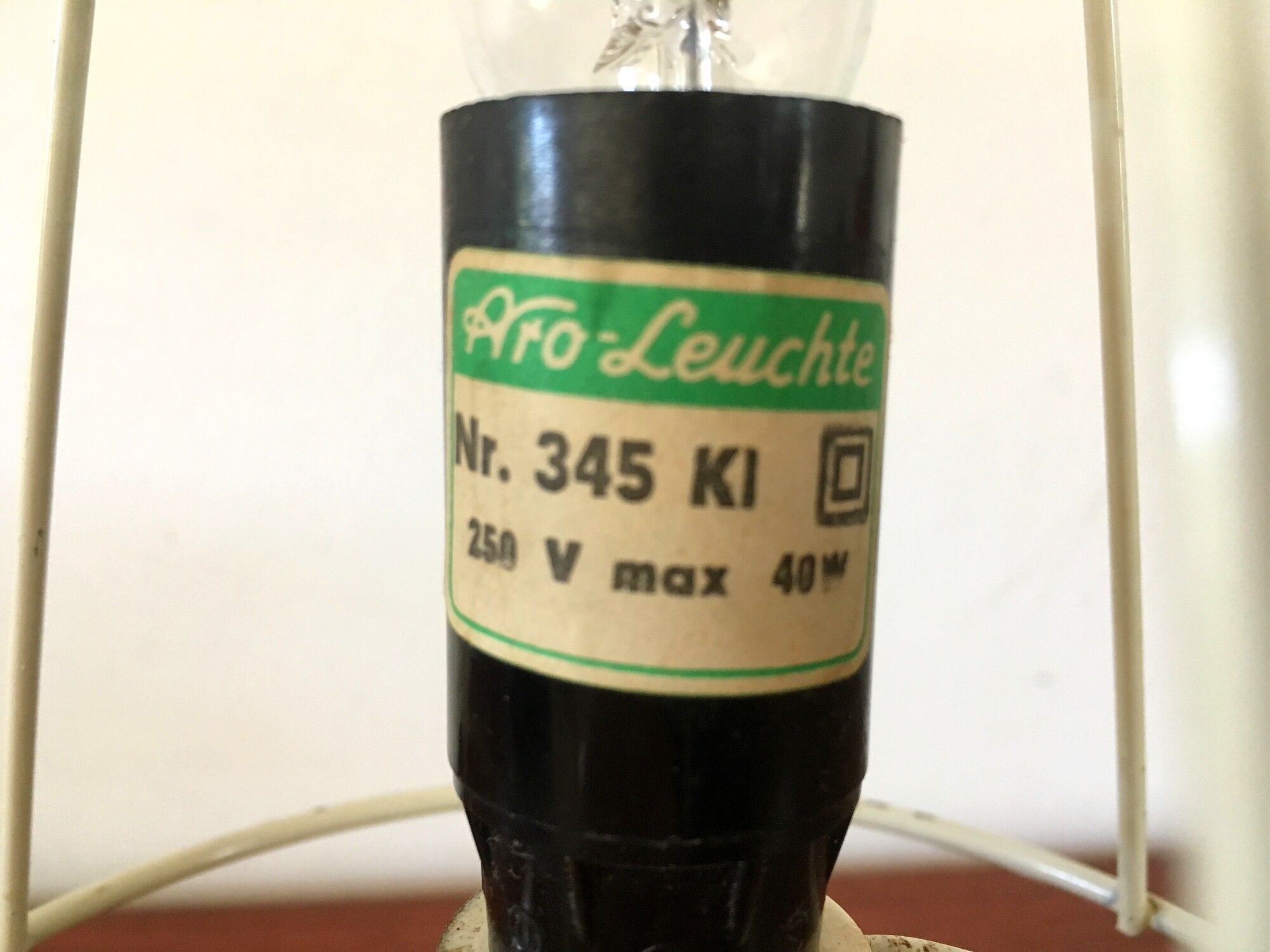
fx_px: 1064
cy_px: 476
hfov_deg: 61.7
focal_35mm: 29
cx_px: 635
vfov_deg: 48.2
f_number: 2.2
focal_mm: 4.15
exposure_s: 1/33
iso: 200
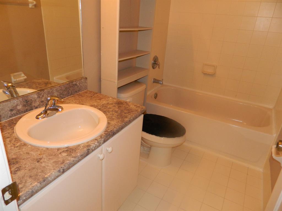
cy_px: 106
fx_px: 204
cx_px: 141
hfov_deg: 69.4
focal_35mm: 25
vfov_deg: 54.9
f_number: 3.1
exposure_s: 1/30
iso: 200
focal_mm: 4.5
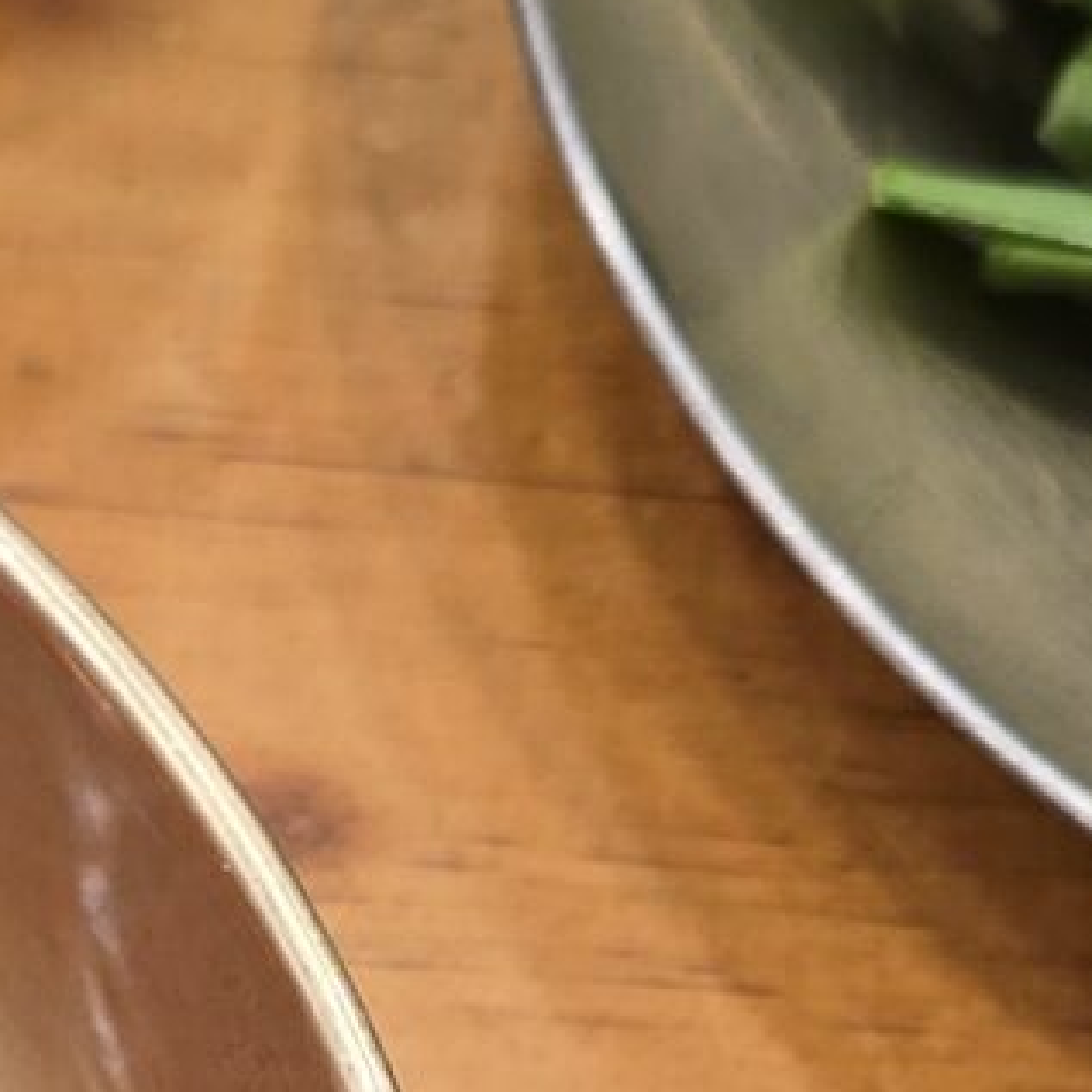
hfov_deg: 10.6
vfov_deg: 10.4
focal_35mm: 164
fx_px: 5853
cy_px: 1457
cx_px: 152
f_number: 1.7
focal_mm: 6.3
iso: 80
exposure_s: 1/60
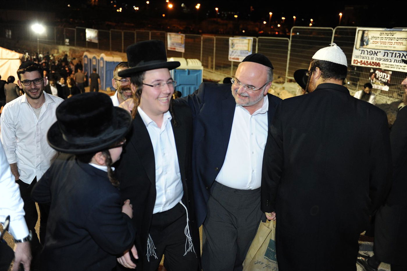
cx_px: 204
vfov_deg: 38.8
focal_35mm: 34
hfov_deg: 55.8
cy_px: 136
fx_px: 384
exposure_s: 1/125
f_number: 2.8
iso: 1600
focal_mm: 34
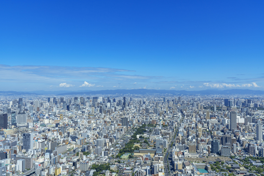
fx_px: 257
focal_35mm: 35
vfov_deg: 37.9
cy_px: 88
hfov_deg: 54.4
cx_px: 132
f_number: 11
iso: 100
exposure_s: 1/200
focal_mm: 35
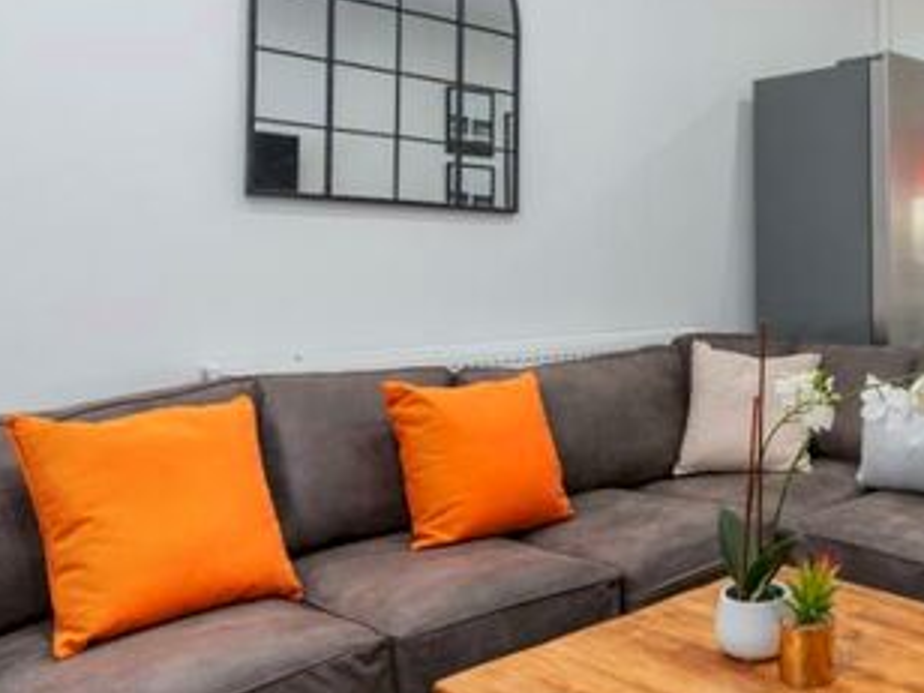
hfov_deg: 46.9
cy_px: 278
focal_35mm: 35
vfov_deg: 40.5
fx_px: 934
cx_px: 849
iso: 320
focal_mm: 16
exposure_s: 1/10
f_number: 7.1
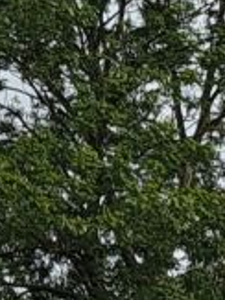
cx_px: -1160
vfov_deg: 8.1
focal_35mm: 236
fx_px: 2048
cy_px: -239
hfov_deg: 4.5
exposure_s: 1/1597
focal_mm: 5.23
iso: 50
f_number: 1.8
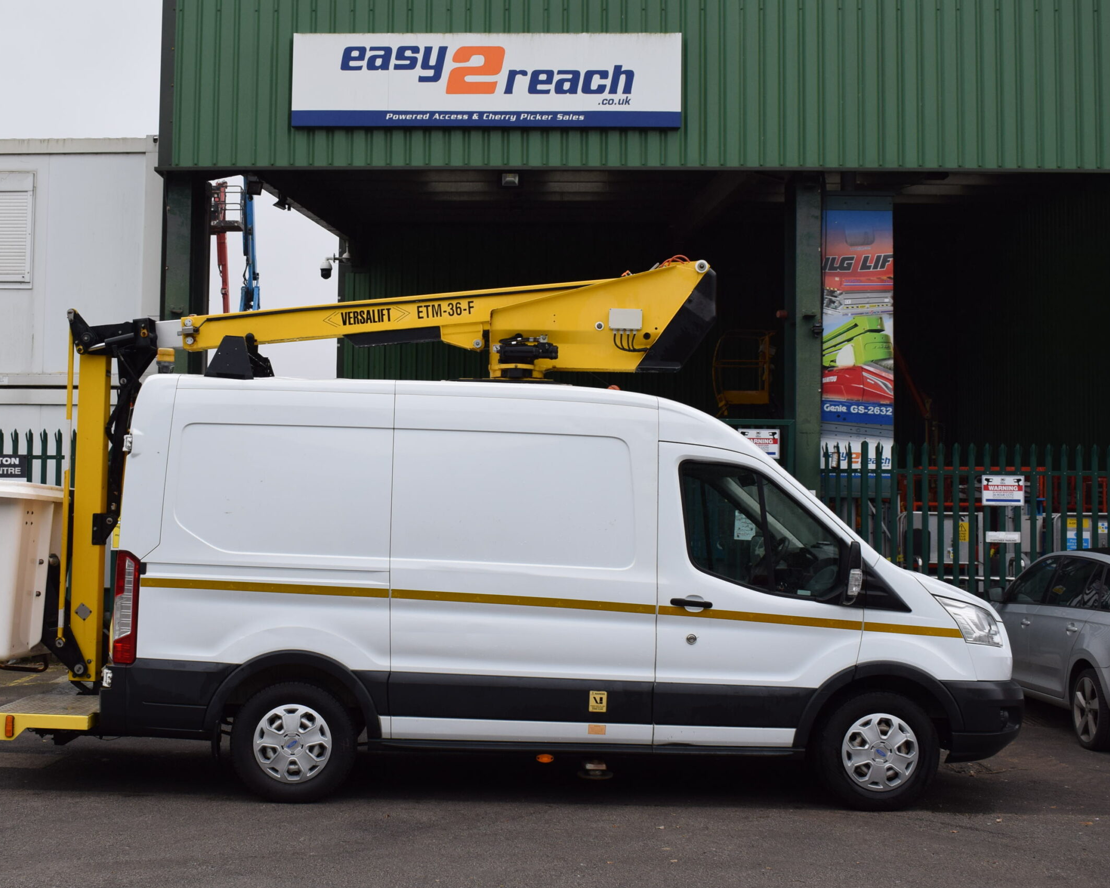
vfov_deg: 34.2
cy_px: 445
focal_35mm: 44
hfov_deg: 41.8
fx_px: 1446
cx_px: 451
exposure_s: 1/200
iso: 400
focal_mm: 26
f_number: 7.1
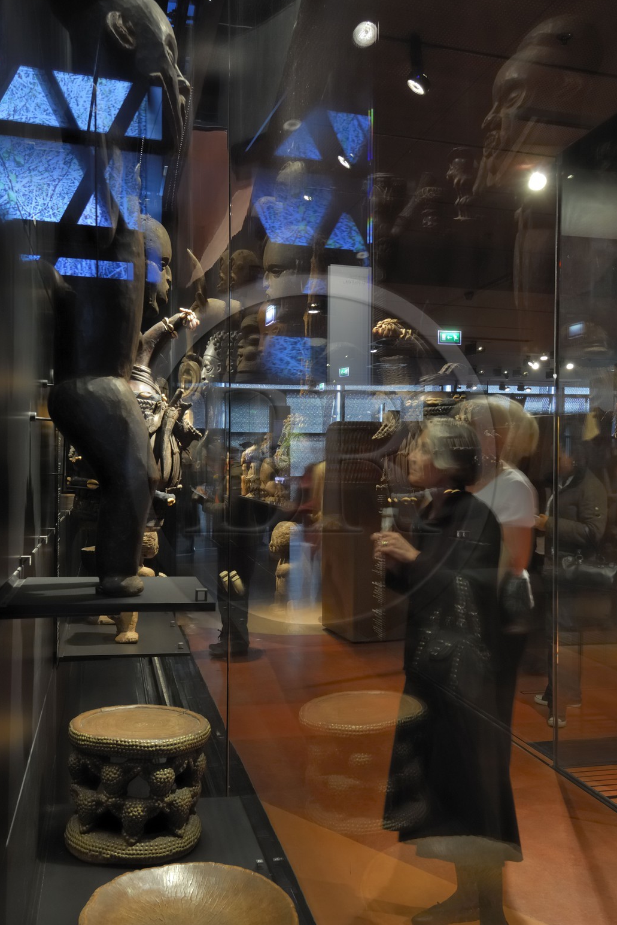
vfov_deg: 60.3
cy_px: 460
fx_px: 797
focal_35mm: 31
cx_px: 311
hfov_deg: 42.3
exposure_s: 3
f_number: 9
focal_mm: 20
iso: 100
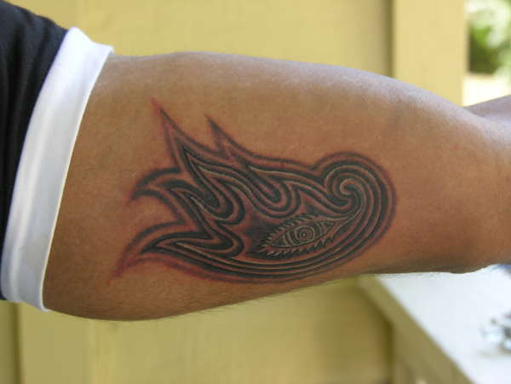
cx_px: 256
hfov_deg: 18.9
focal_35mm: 104
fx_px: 1535
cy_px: 192
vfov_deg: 14.2
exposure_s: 1/30
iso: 50
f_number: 3.7
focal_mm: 26.5
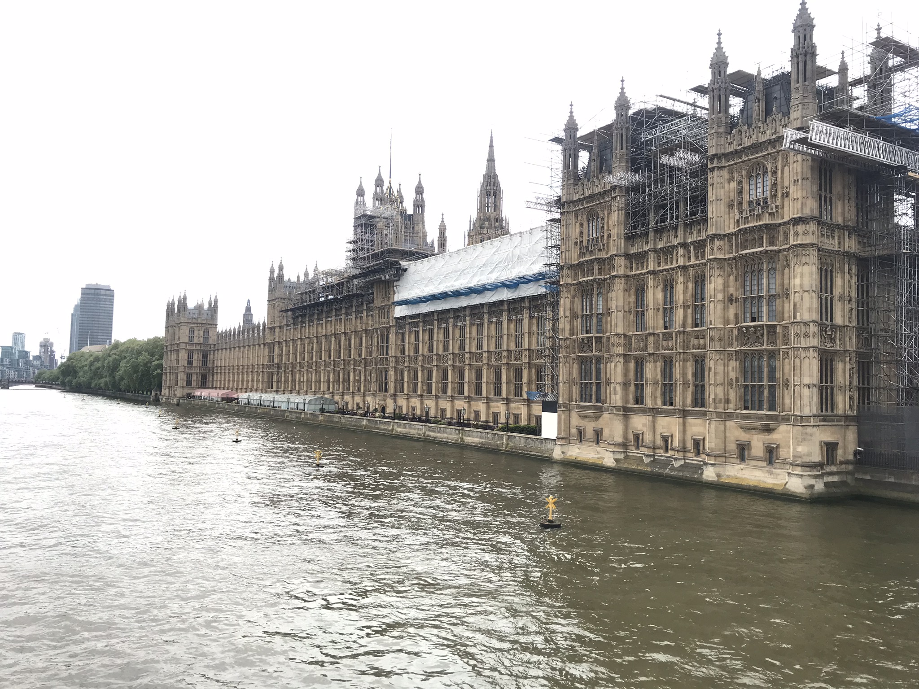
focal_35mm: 28
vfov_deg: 49.7
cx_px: 460
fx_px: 743
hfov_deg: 63.4
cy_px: 344
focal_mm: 3.99
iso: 20
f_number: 1.8
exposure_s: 1/1330
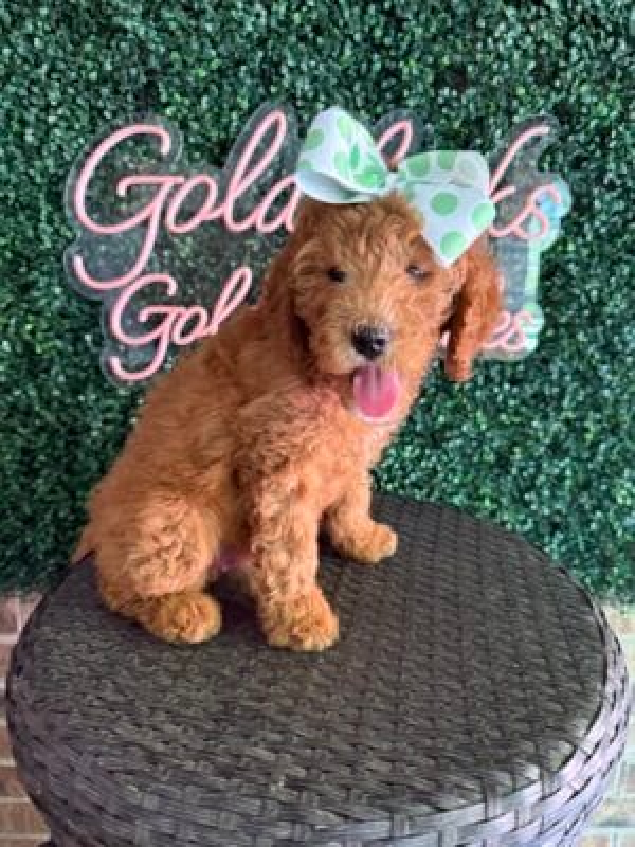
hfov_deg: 56.8
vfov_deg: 71.6
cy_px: 424
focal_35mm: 24
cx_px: 318
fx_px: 587
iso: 400
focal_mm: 6.76
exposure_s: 1/60
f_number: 1.78
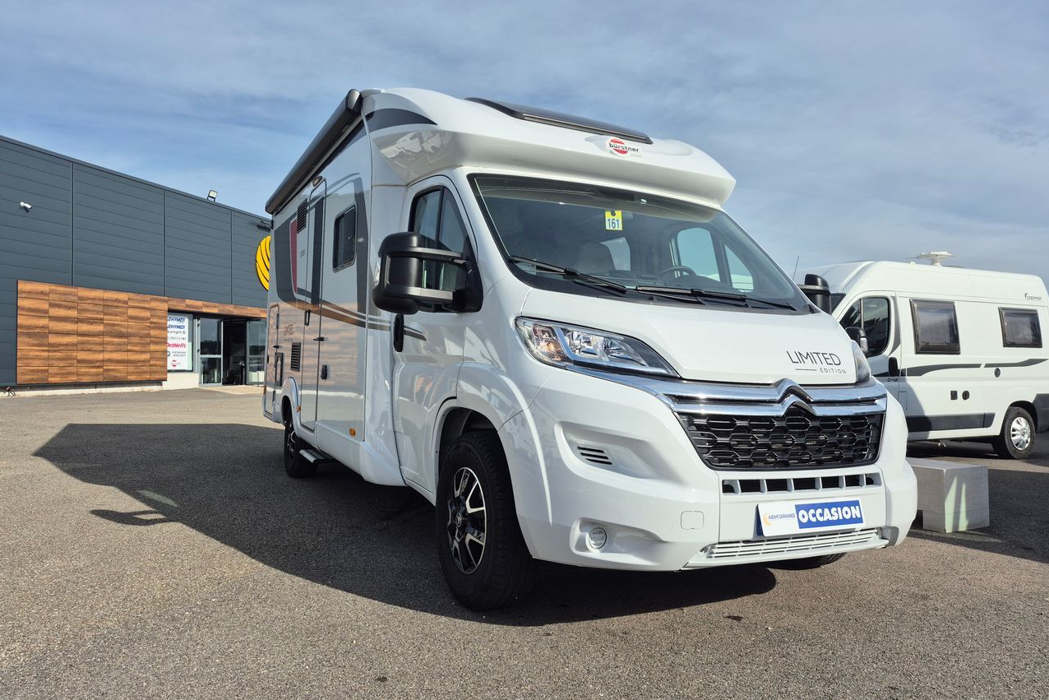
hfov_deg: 73.7
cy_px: 326
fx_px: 699
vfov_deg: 53.1
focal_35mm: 24
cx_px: 524
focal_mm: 5.4
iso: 25
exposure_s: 1/2216
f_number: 1.8
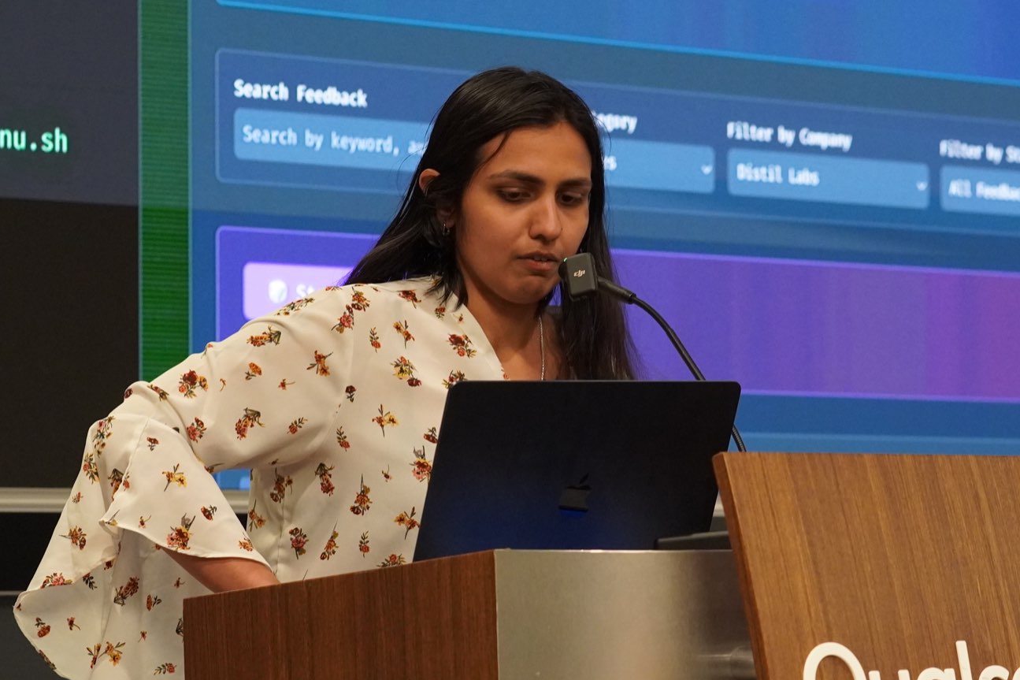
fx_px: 4923
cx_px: 649
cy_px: 399
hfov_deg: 11.8
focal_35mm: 174
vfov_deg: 7.9
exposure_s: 1/160
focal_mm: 75
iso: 3200
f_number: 4
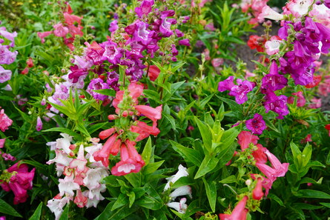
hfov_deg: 51.3
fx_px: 344
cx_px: 165
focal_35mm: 38
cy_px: 110
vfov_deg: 35.5
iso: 100
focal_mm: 25
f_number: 4.5
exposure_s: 1/60
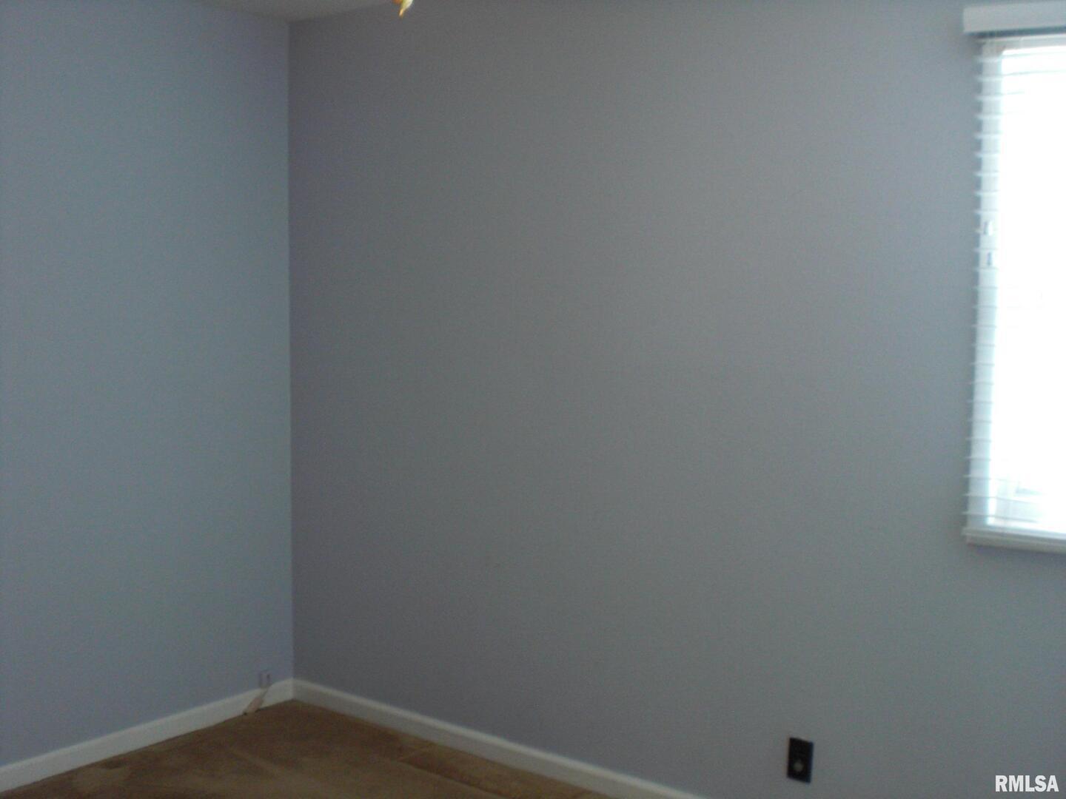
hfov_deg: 49.0
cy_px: 400
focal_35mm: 38
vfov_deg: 37.7
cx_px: 533
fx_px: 1170
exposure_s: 1/100
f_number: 3.1
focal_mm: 6.3
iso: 200
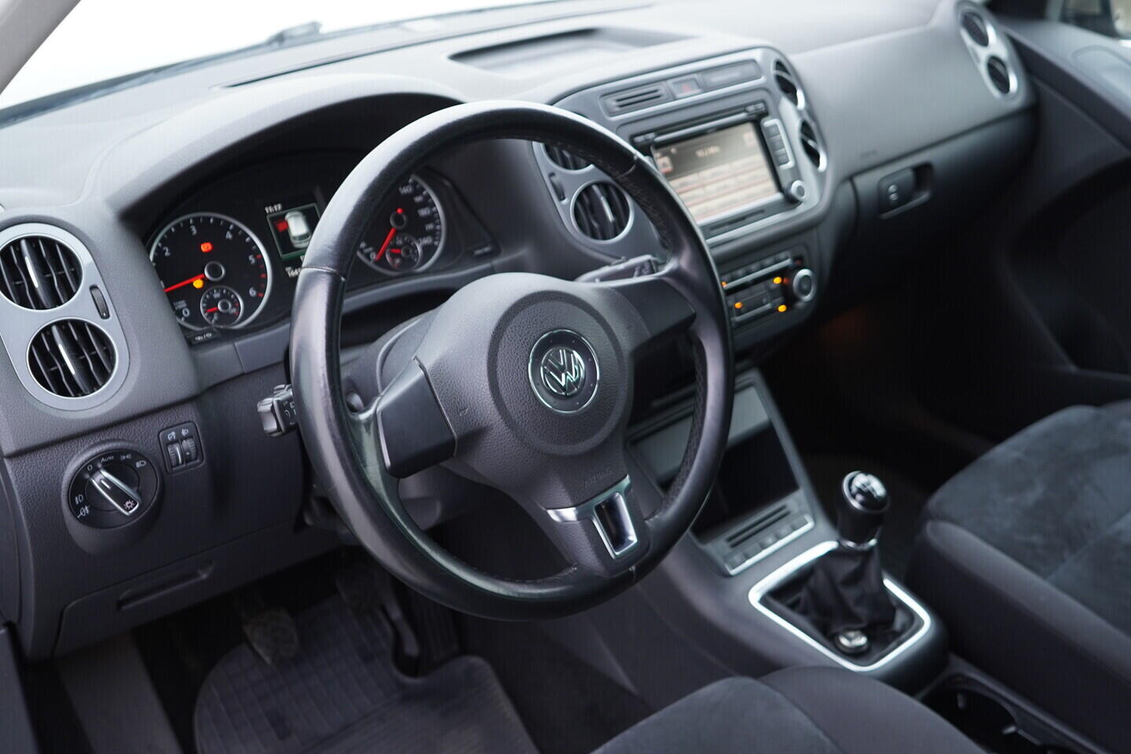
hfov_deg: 53.1
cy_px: 377
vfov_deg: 36.9
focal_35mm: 36
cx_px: 566
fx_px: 1131
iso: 320
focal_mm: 24
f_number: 2.8
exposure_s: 1/40
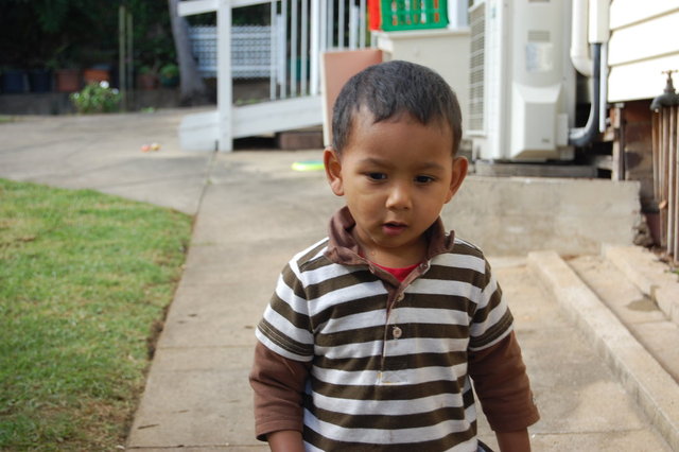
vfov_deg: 16.5
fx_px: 1555
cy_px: 226
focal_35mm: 82
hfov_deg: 24.6
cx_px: 340
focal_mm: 55
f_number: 8
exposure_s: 1/250
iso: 200
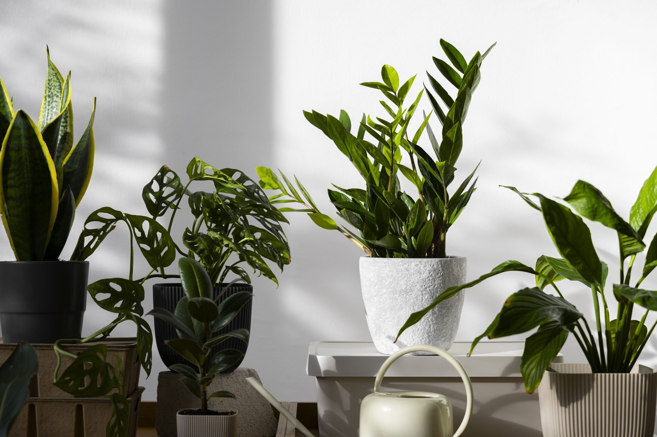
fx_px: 1368
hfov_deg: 27.0
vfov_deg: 18.2
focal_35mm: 75
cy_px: 218
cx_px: 328
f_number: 4.5
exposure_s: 1/800
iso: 640
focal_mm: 75
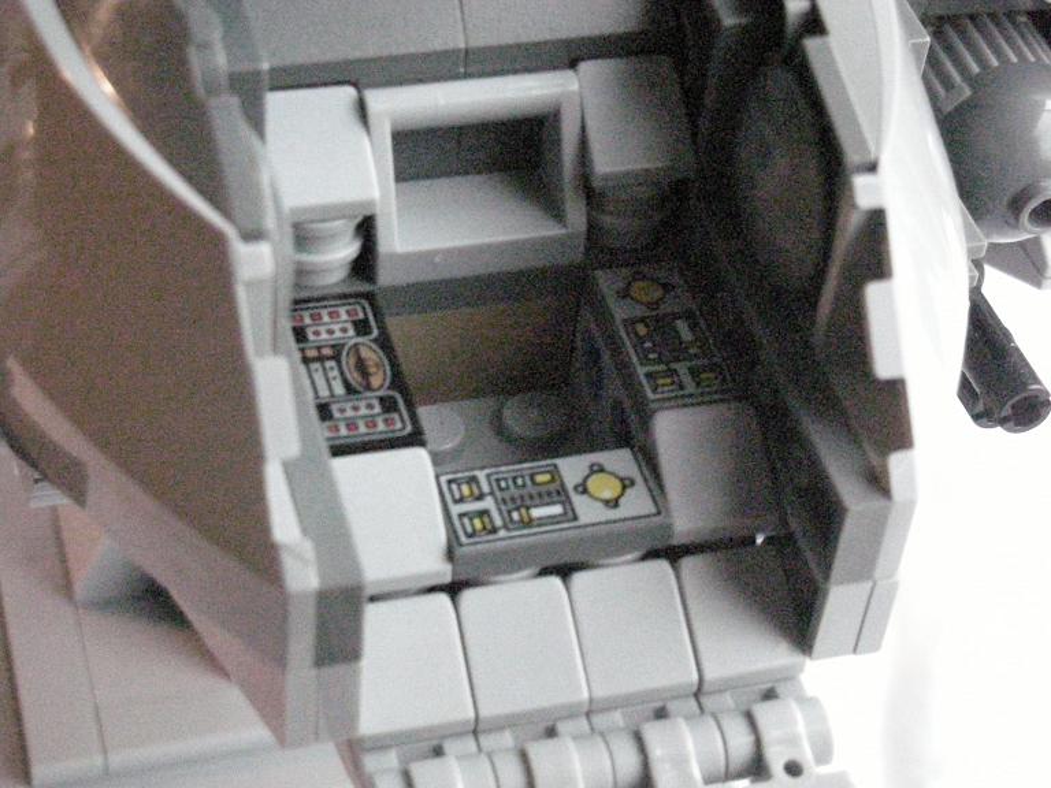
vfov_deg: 17.2
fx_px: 2611
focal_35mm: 86
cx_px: 526
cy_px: 394
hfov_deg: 22.8
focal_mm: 14.3
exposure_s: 1/95.7
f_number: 4.5
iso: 1448
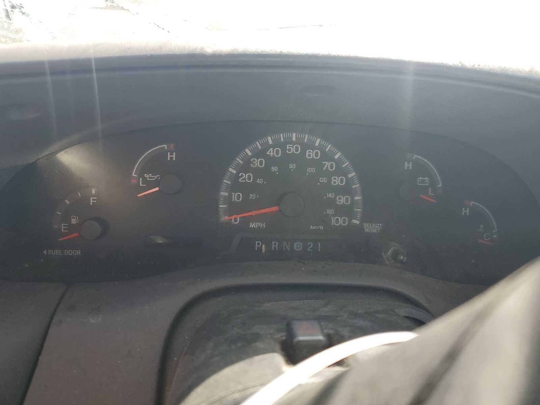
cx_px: 270
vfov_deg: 53.1
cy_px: 202
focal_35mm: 26
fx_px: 406
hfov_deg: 67.3
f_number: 1.5
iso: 50
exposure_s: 1/400
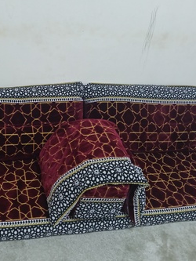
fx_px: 279
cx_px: 56
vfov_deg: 50.1
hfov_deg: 38.0
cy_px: 130
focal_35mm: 37
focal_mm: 3.98
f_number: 1.8
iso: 1000
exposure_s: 1/24
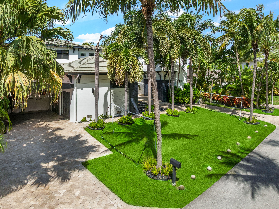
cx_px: 140
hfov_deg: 71.6
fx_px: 193
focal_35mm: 24
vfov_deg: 56.8
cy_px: 104
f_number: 2.8
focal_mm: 12.29
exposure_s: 1/1600
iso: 110
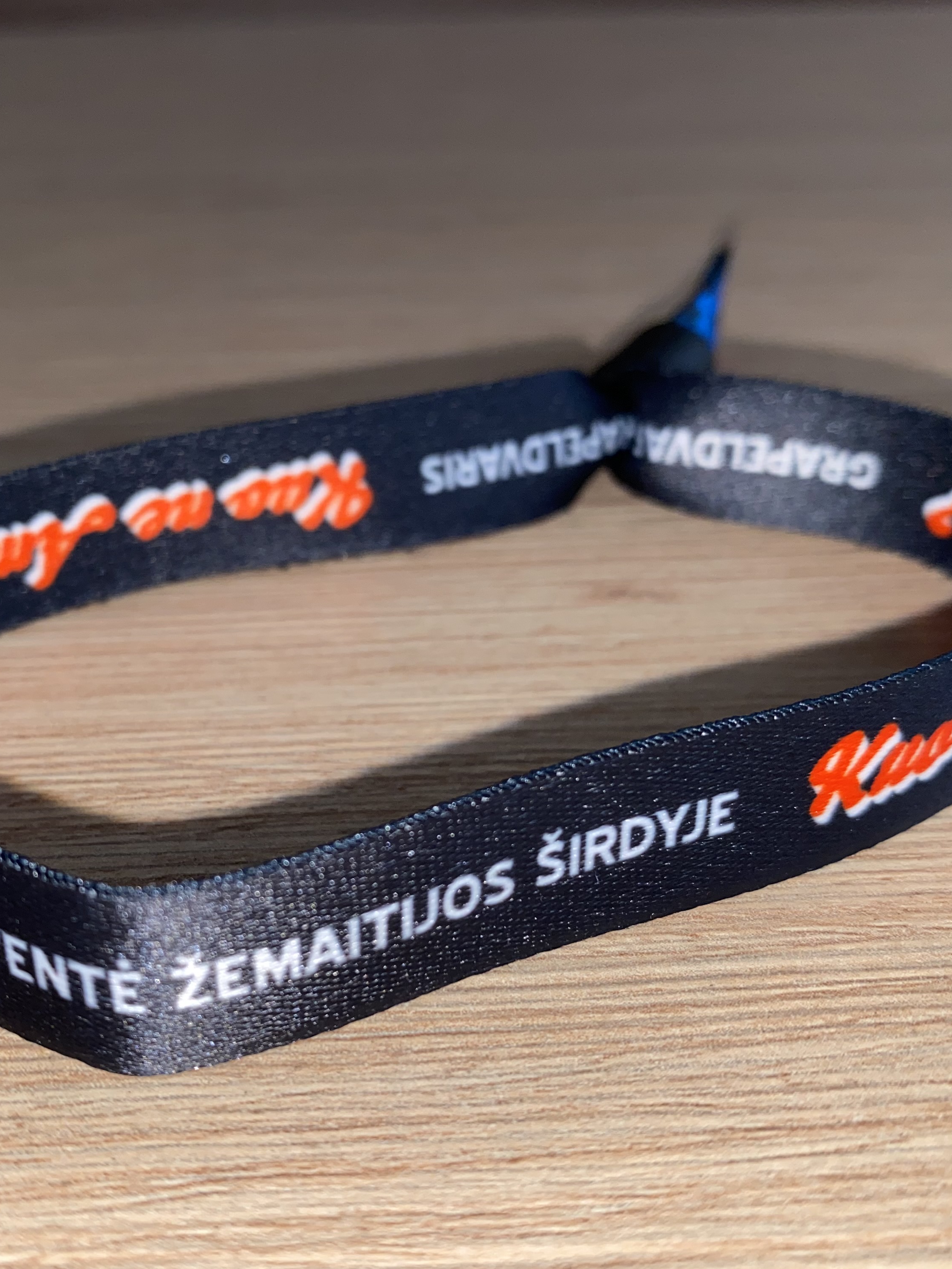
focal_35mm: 35
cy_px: 633
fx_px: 1284
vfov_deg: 52.6
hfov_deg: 40.5
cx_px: 375
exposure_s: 1/651
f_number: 1.8
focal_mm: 4.25
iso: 32
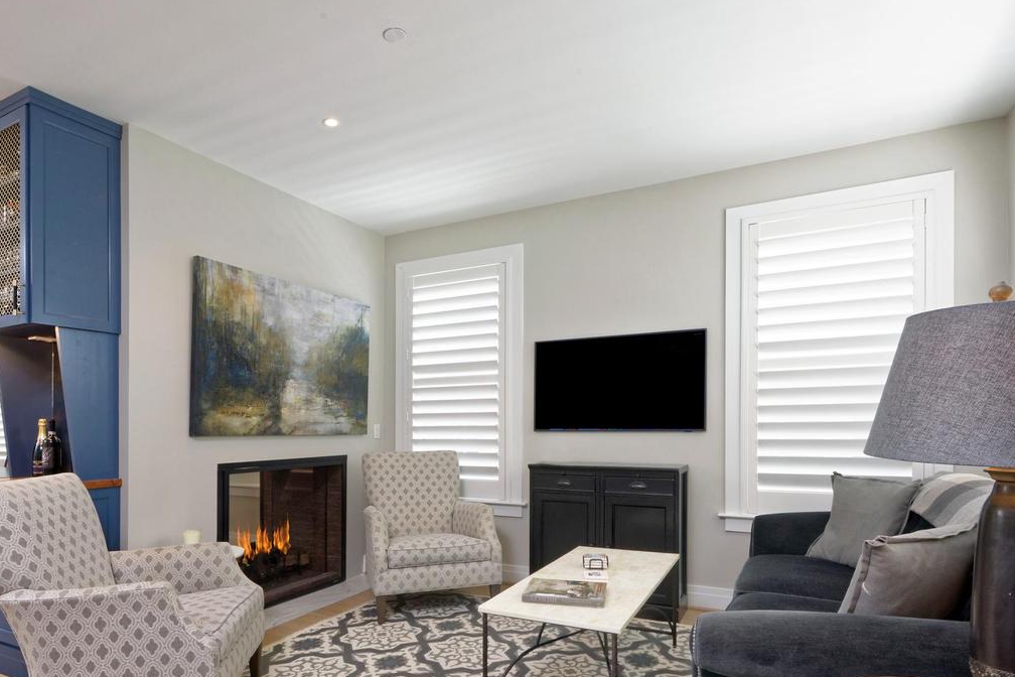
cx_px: 421
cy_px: 456
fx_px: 564
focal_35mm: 20
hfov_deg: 83.2
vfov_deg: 60.3
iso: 320
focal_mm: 14
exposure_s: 1/6
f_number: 16
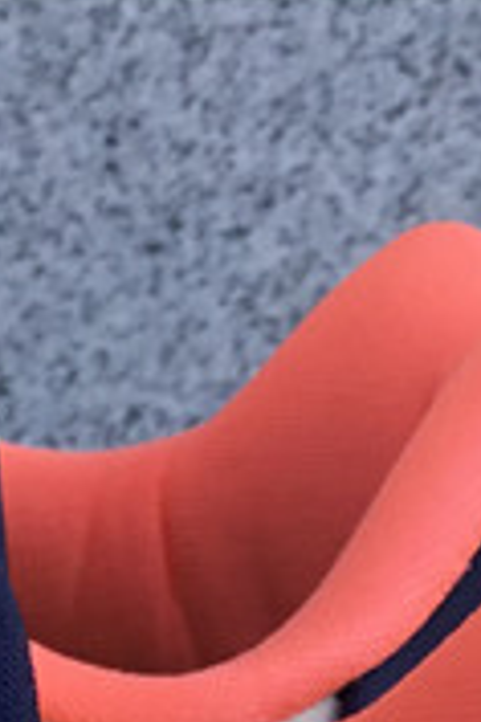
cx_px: -440
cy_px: 1356
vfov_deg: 11.5
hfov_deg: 8.0
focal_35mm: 164
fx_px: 3287
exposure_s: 1/429
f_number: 2.4
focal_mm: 3.3
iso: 25
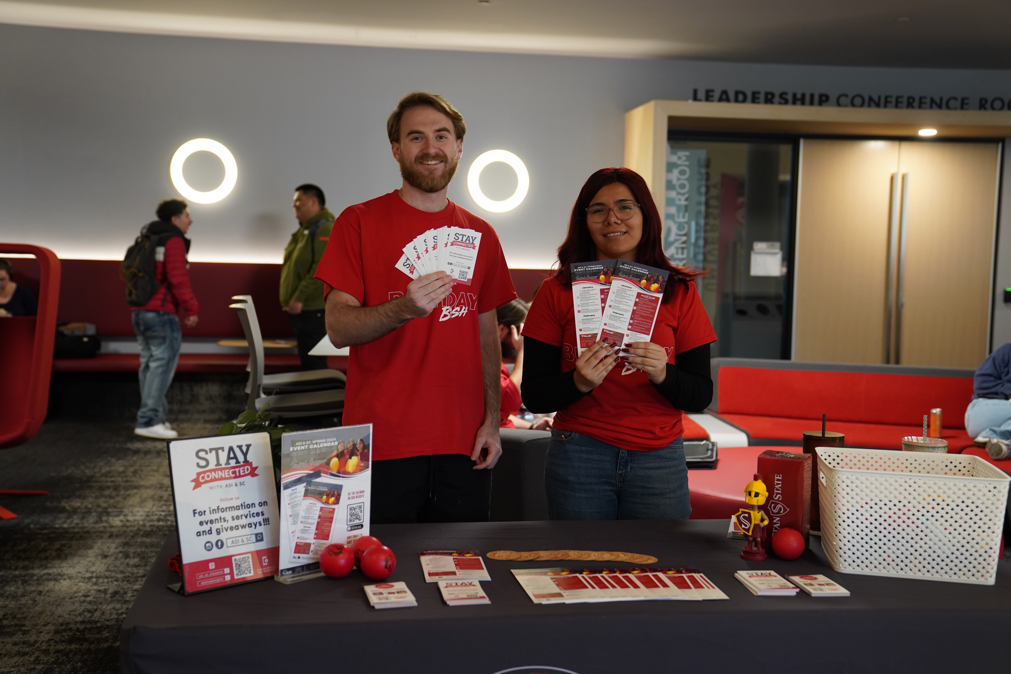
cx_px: 506
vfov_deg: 32.6
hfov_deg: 47.4
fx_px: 1151
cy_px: 337
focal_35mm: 41
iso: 2000
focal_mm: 41
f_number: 3.2
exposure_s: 1/100
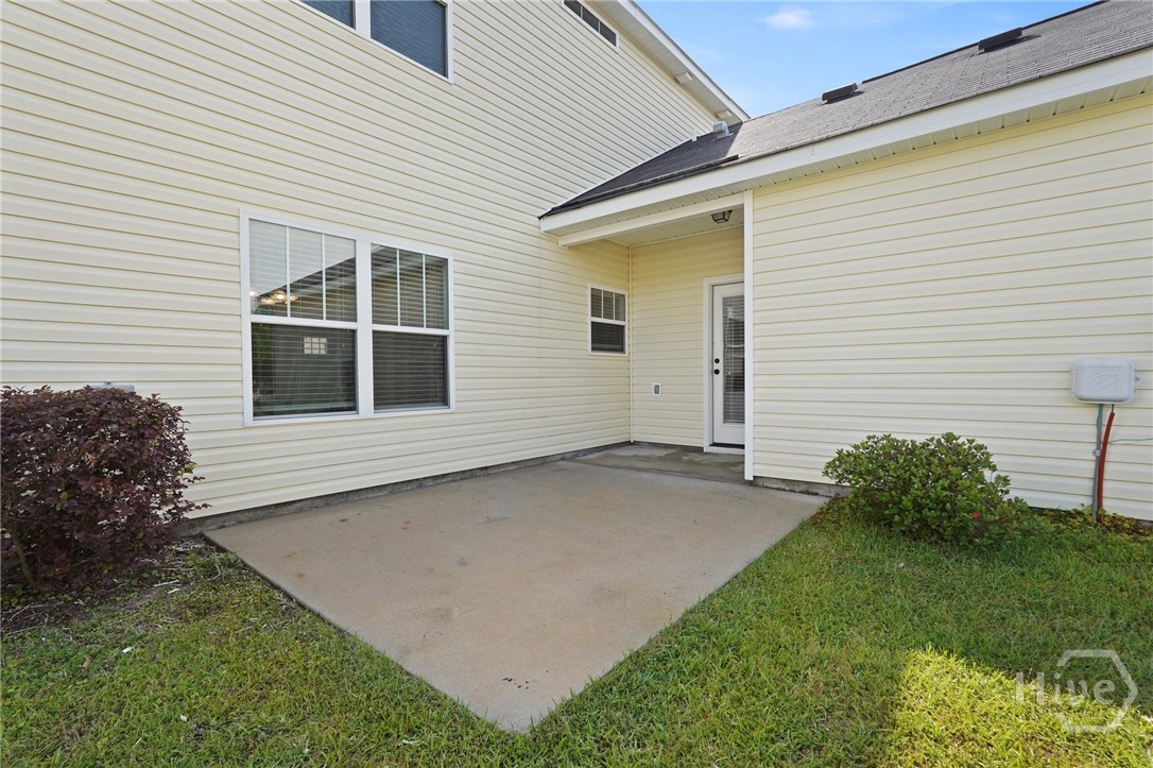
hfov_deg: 96.8
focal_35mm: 16
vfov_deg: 73.7
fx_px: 512
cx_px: 576
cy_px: 384
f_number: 9
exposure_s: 1/100
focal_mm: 16
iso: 320
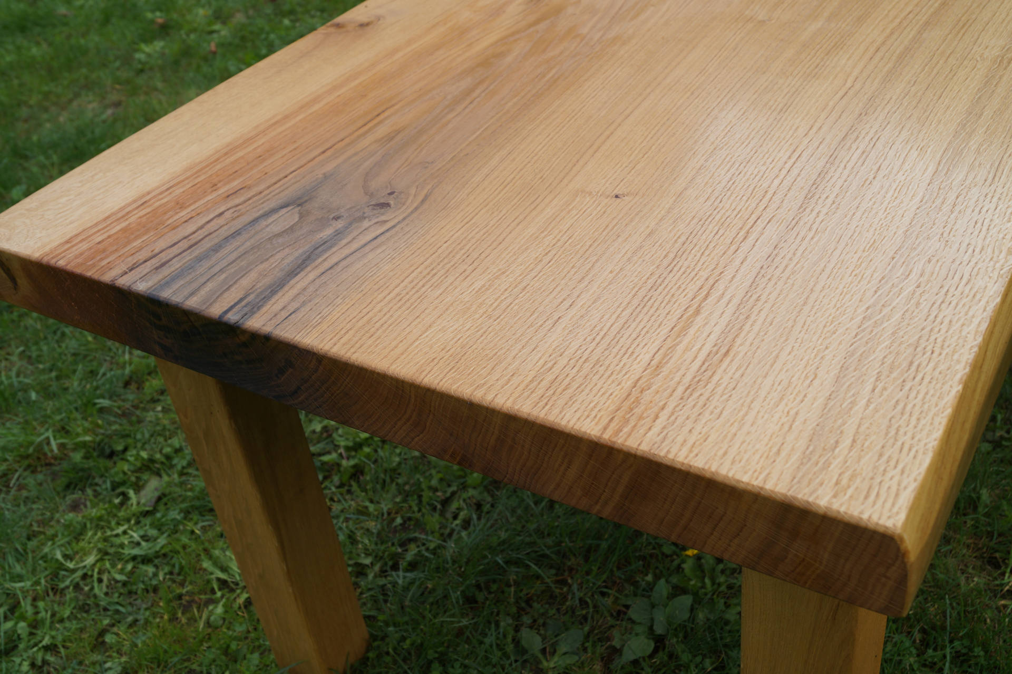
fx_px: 1011
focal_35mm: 36
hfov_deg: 53.2
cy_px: 337
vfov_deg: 36.8
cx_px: 506
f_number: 6.3
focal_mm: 24
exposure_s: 1/160
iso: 100
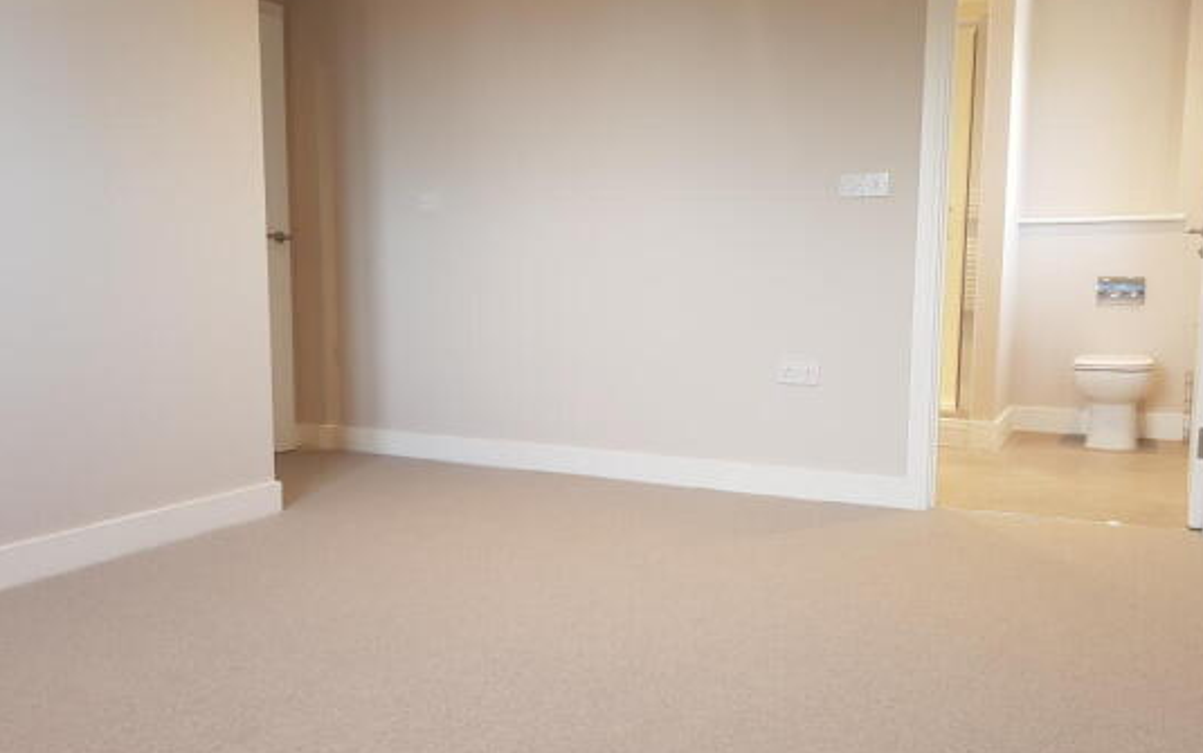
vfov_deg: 41.9
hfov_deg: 62.8
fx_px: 984
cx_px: 579
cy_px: 390
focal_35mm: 30
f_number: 1.7
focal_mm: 4.2
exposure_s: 1/50
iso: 80
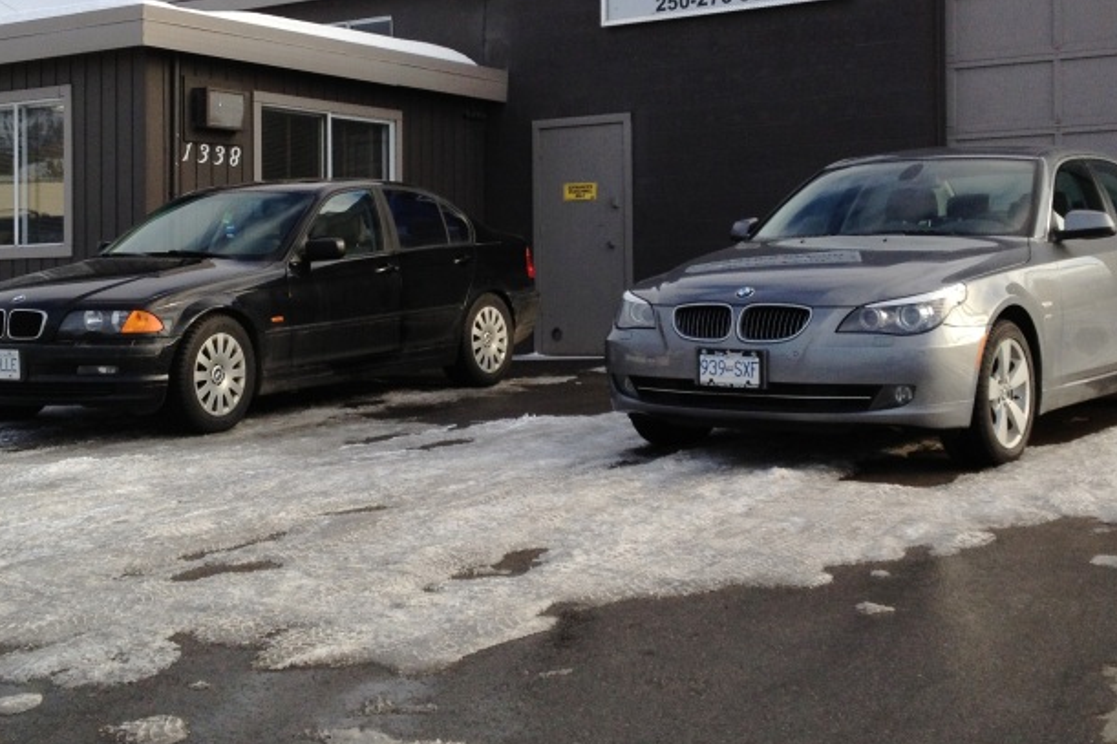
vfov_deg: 22.1
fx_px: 1892
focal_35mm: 61
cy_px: 234
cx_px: 506
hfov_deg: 32.9
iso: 50
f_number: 2.4
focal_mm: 4.28
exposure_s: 1/613
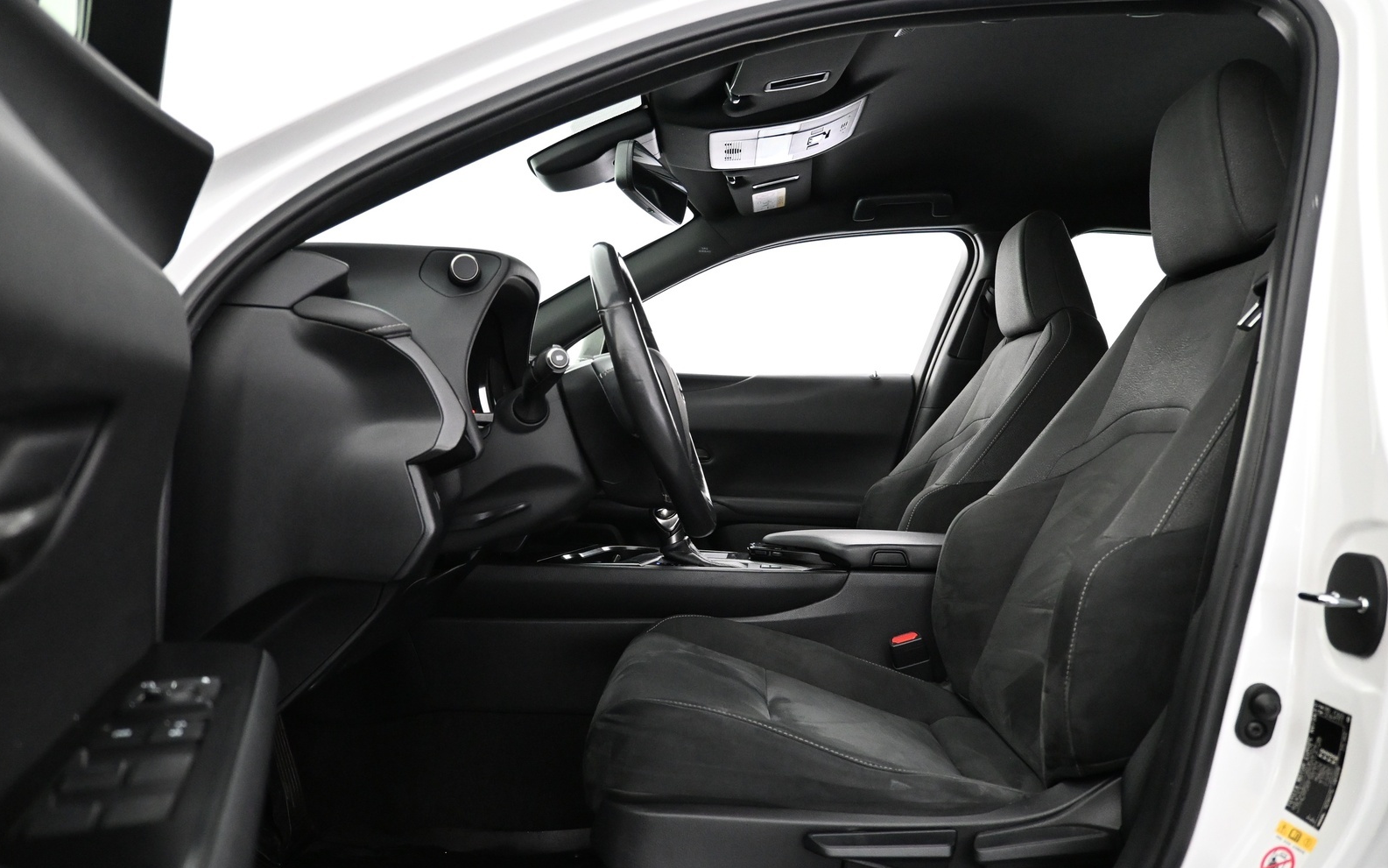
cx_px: 687
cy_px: 431
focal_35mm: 25
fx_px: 946
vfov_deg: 49.3
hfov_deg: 72.5
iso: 3600
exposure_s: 1/60
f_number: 3.5
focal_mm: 16
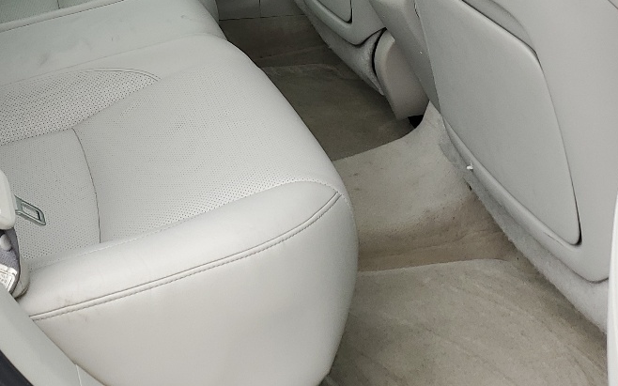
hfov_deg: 30.2
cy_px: -101
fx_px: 1128
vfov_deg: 18.2
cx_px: 165
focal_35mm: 67
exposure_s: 1/526
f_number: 1.5
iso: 50
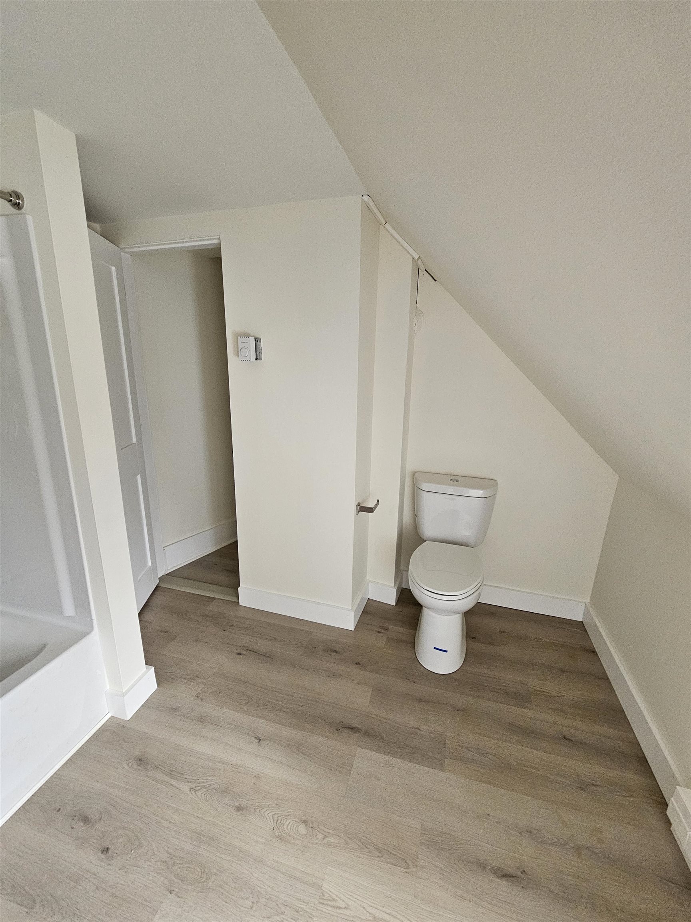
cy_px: 461
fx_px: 346
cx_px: 346
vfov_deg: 106.2
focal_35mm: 13
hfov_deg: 89.9
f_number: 2.2
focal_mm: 2.2
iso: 500
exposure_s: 1/77
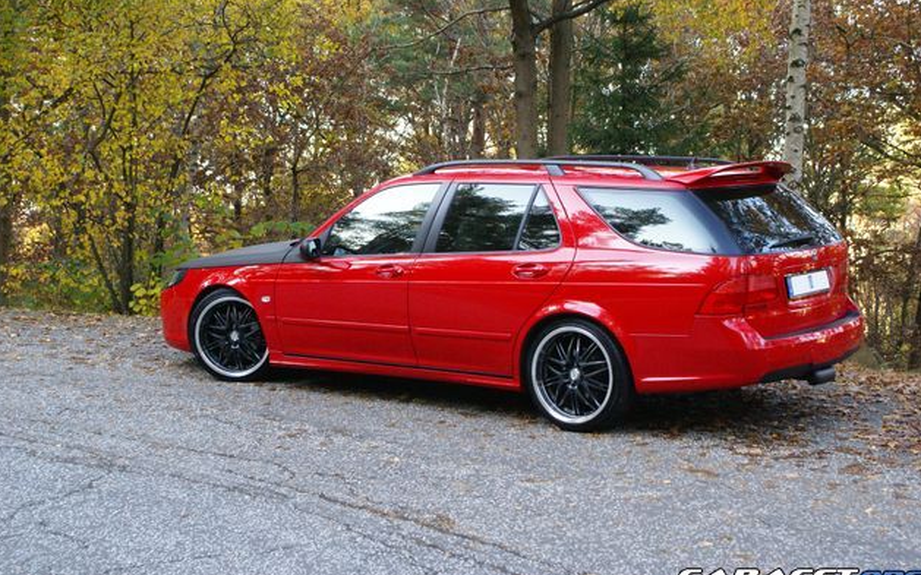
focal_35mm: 55
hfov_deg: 37.2
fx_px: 1368
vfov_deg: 23.7
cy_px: 278
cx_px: 460
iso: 500
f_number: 5.6
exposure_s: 1/60
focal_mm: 35
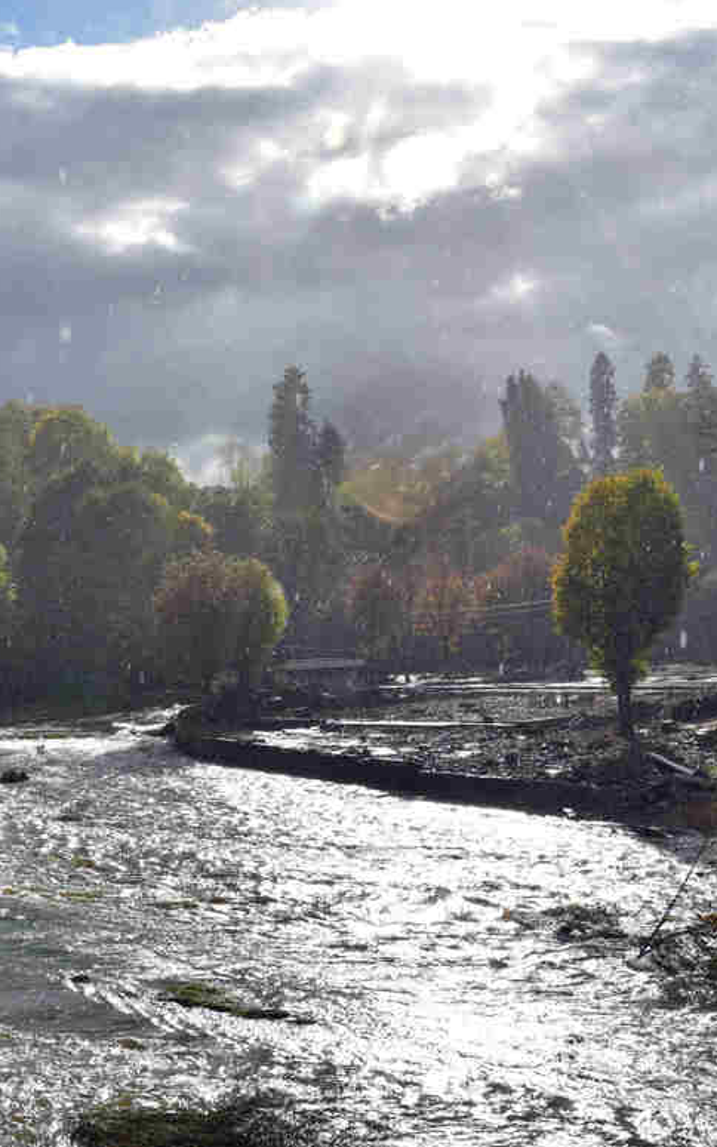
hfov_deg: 22.1
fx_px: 1806
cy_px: 574
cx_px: 132
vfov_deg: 35.2
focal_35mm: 58
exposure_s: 1/500
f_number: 11
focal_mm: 25
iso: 200
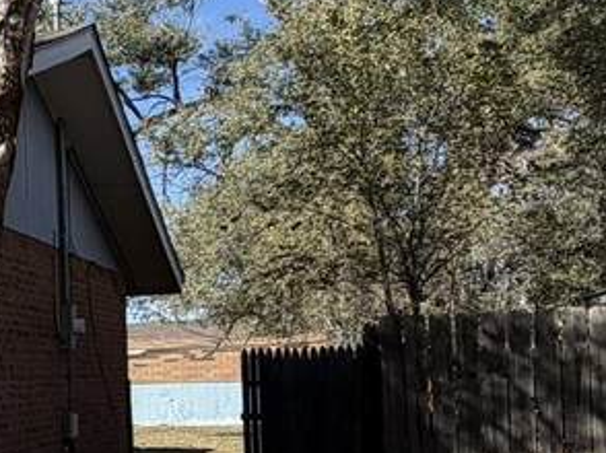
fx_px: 1067
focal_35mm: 61
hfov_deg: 24.4
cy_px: 381
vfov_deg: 23.5
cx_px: -311
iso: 25
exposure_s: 1/820
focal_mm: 2.22
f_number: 2.2
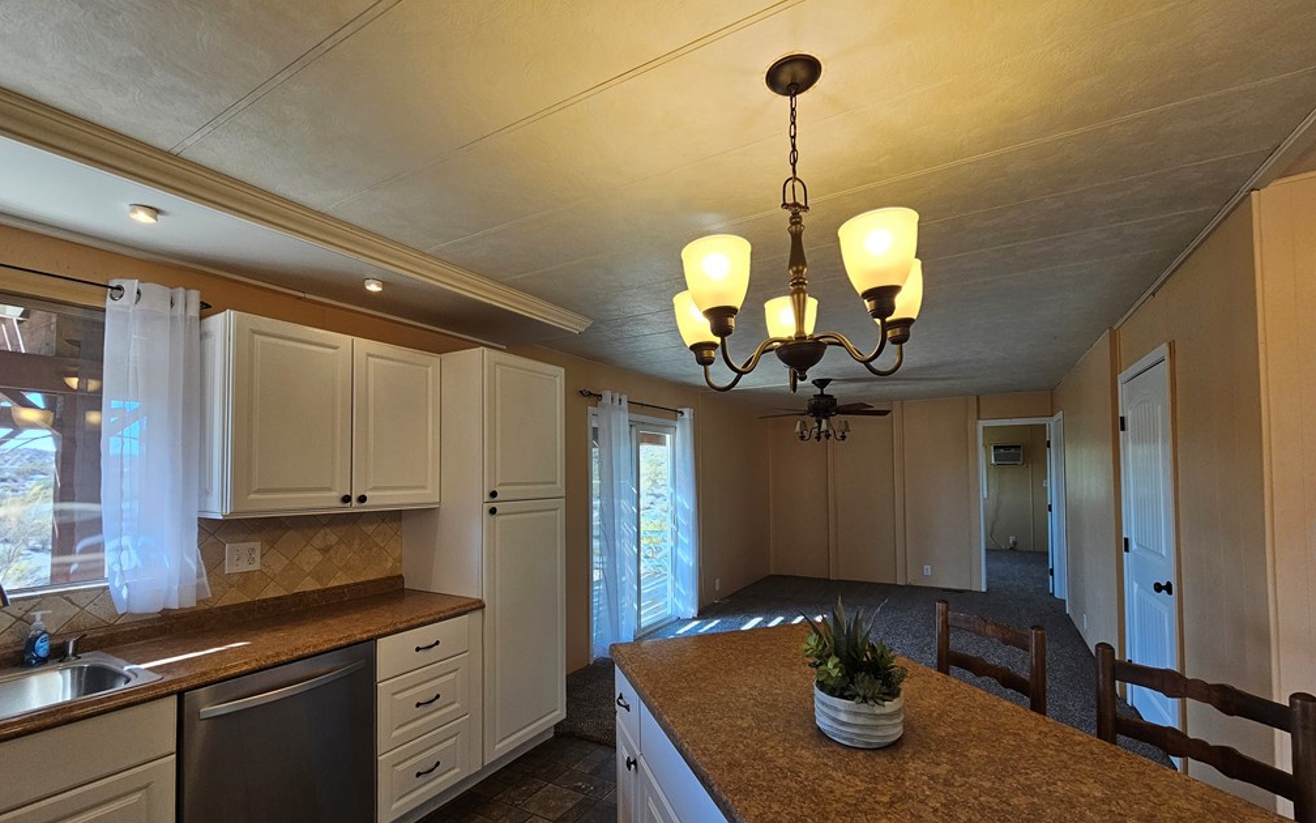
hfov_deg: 105.3
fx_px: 502
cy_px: 469
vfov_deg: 78.2
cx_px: 657
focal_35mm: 14
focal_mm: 2.2
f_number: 2.2
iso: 160
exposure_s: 1/207
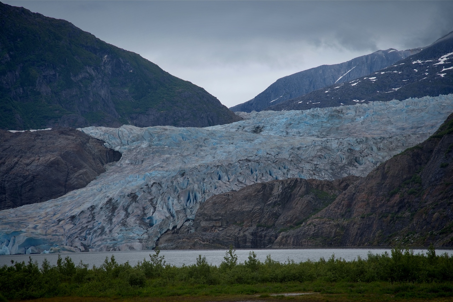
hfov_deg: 17.1
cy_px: 151
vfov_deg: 11.4
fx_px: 1510
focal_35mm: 120
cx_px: 226
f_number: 9
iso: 100
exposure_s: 1/320
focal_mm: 120
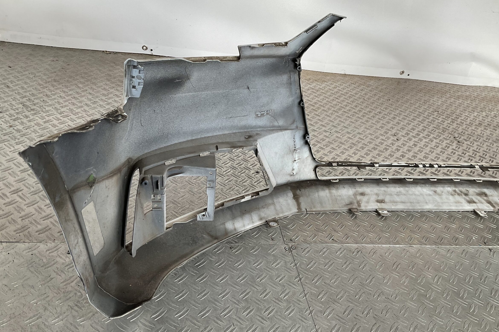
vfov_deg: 39.9
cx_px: 266
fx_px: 457
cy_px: 177
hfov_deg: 57.2
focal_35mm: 33
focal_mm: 3
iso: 16
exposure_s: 1/107
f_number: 1.8
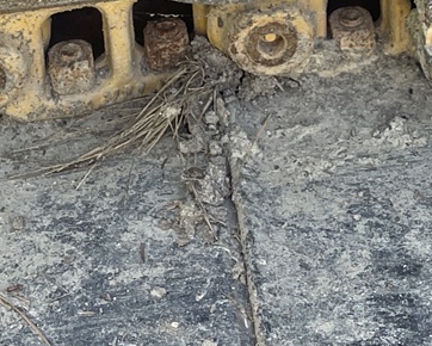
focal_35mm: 127
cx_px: 261
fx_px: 1625
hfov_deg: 15.1
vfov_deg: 10.9
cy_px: -389
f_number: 1.6
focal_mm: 4.2
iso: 32
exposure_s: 1/121
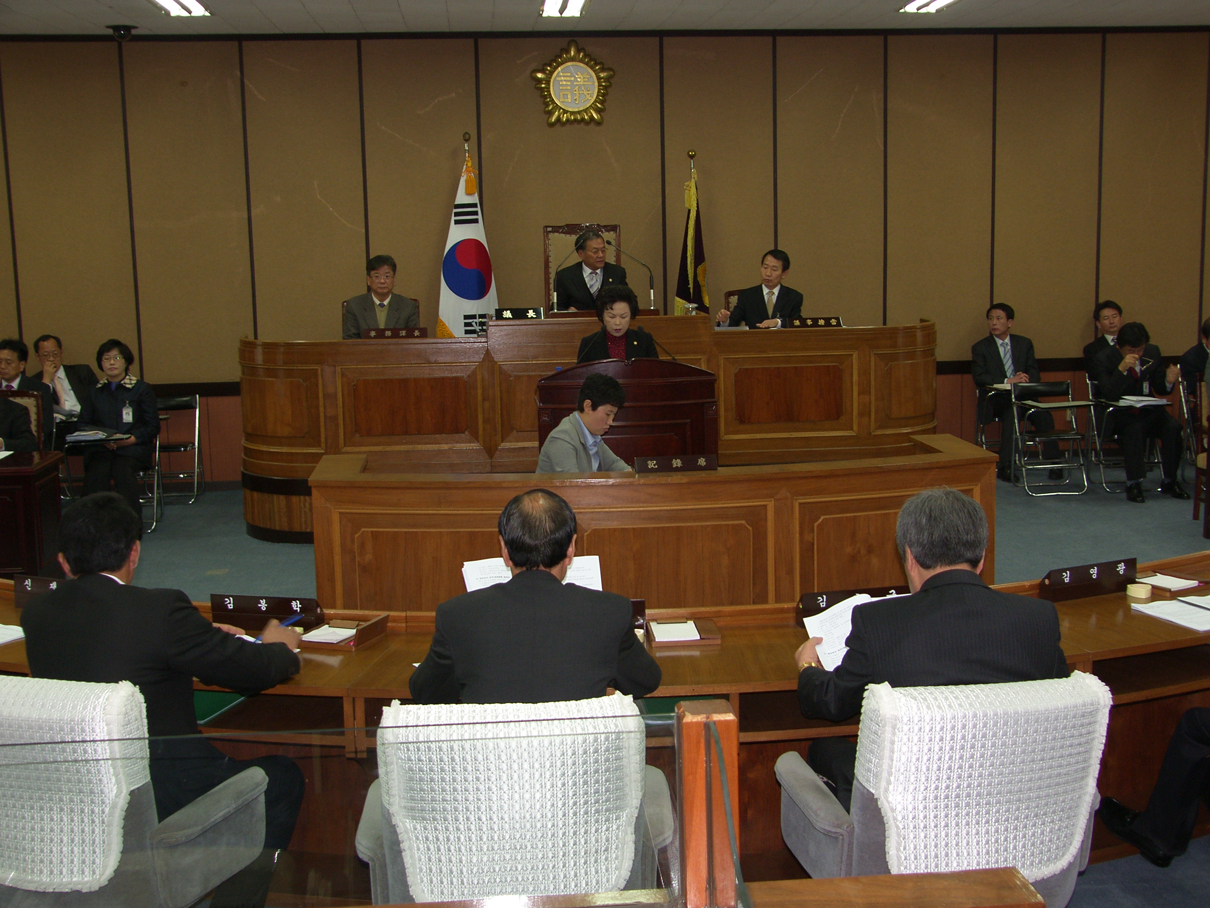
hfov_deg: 42.1
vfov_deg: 32.2
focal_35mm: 45
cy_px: 454
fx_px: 1573
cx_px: 605
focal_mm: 11.5
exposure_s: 1/50
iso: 80
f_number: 2.5
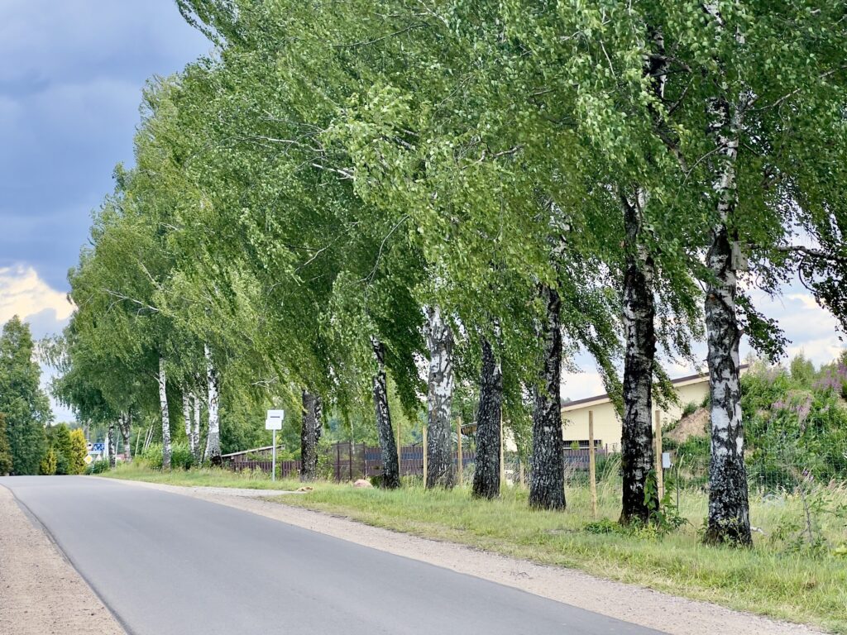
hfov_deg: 25.3
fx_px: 1884
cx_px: 424
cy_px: 318
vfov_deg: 19.1
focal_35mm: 77
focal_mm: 9
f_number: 2.8
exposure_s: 1/166
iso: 32
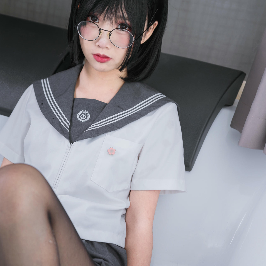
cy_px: 153
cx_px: 81
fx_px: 522
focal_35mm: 60
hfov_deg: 28.4
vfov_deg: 28.6
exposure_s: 1/60
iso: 100
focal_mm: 35
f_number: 2.8
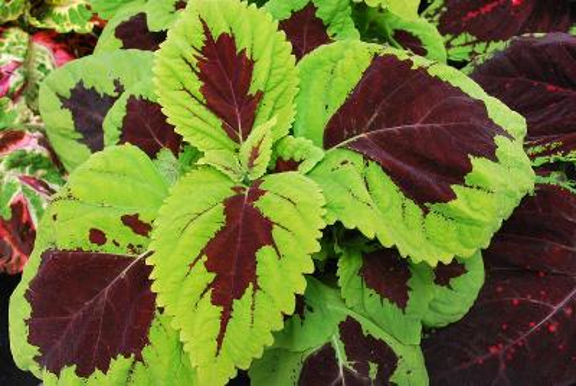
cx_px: 288
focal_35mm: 36
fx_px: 577
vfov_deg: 37.0
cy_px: 193
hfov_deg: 53.1
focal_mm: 24
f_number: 8
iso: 125
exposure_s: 1/60
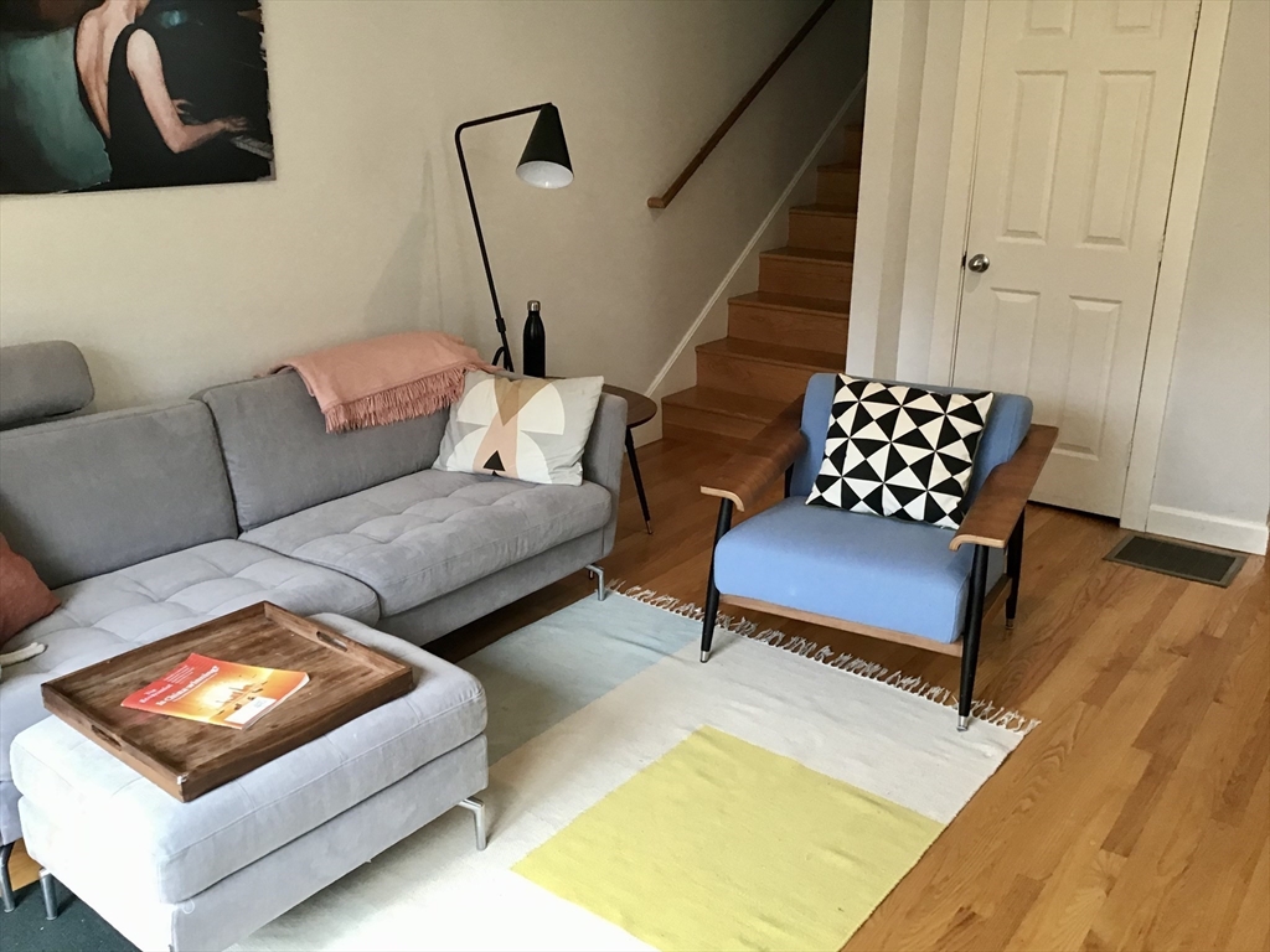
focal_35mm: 31
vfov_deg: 45.4
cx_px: 635
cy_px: 476
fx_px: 1137
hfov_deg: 58.4
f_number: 2.4
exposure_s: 1/30
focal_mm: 3.3
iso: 64
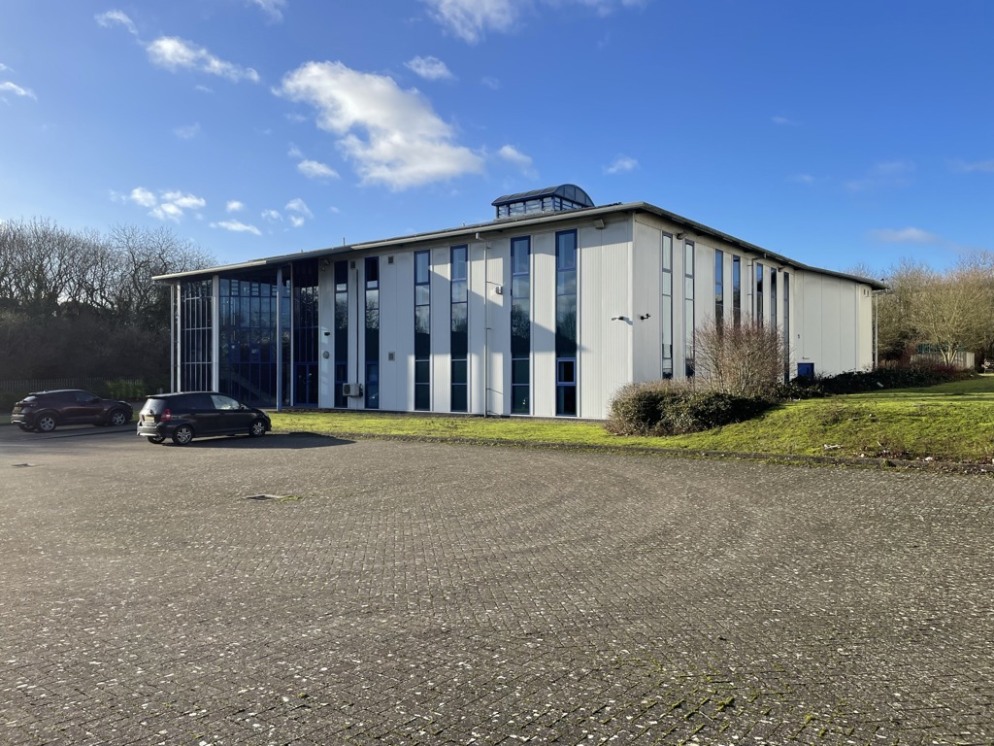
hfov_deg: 67.3
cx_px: 497
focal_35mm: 26
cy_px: 373
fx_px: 747
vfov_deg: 53.1
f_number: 1.6
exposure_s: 1/2618
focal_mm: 4.2
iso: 32
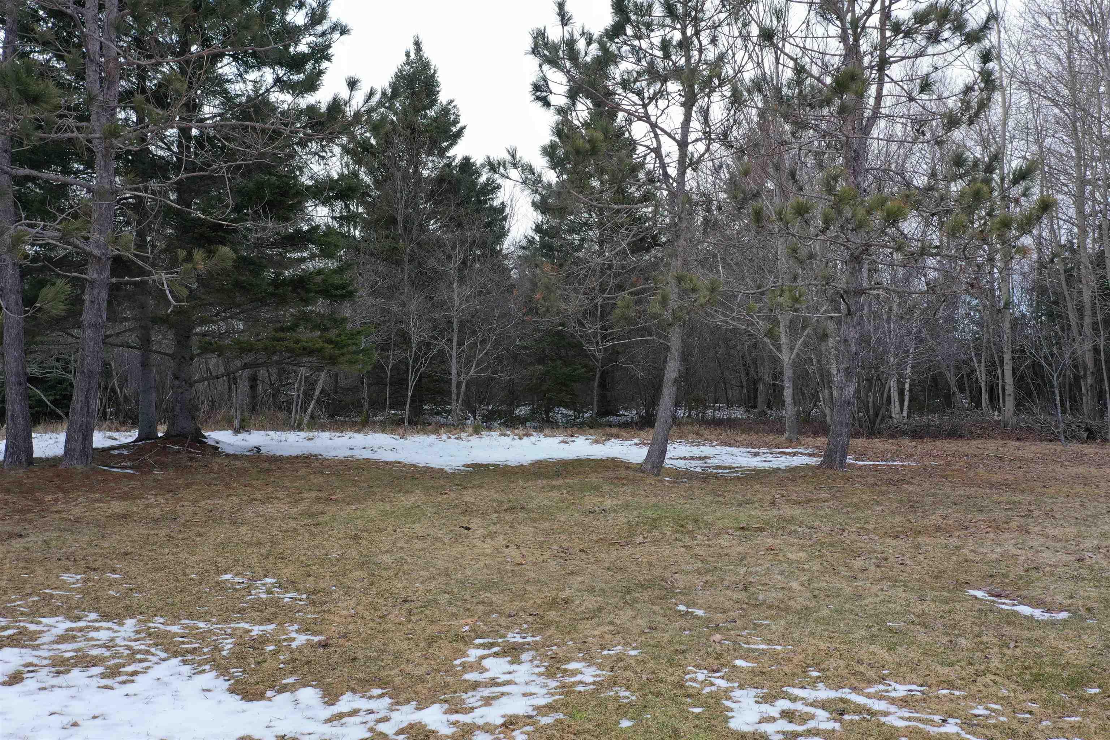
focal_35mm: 28
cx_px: 555
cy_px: 370
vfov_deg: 46.4
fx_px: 863
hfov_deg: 65.5
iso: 100
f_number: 5
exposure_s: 1/200
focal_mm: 10.26
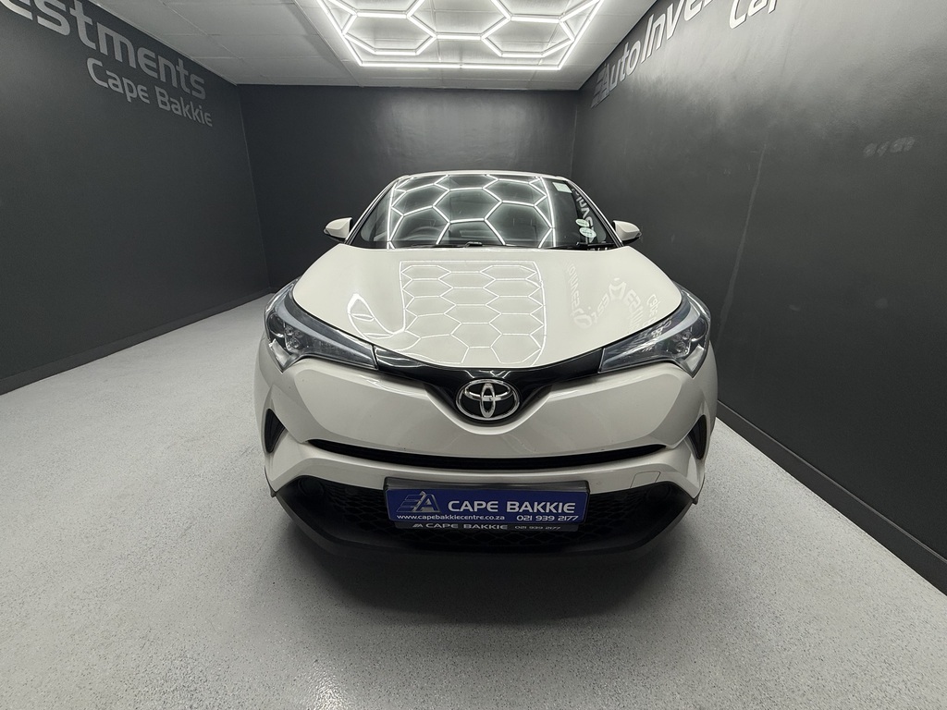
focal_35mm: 14
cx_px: 474
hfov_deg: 102.1
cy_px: 355
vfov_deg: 85.7
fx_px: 383
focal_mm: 2.22
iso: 64
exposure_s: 1/99
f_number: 2.2
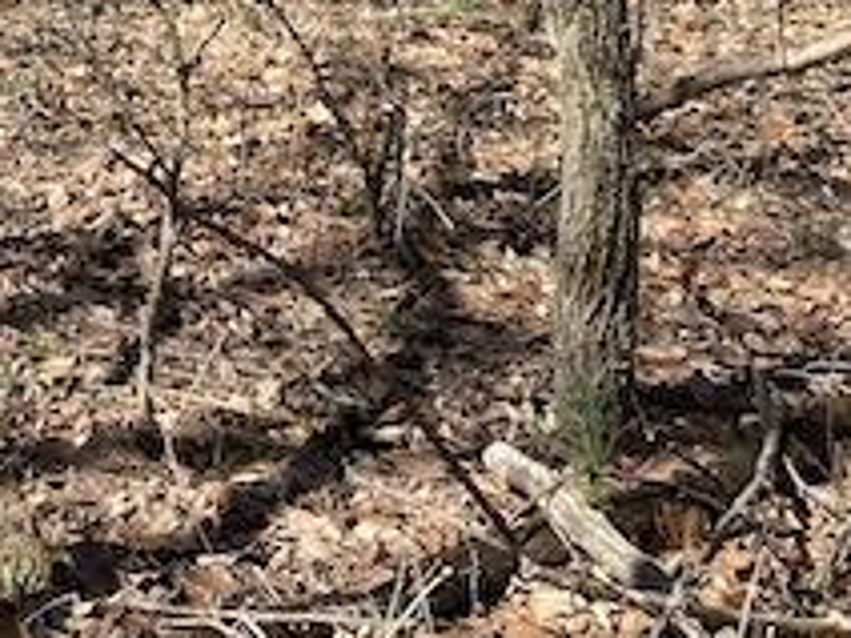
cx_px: -112
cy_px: -261
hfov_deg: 19.1
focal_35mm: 98
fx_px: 2409
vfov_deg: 14.3
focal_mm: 4.25
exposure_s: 1/1157
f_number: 1.8
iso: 32
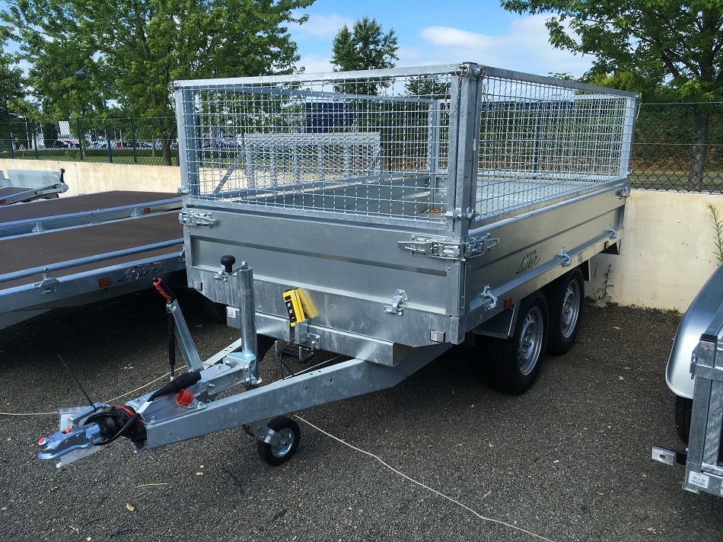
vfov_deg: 48.2
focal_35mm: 29
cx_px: 362
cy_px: 271
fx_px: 606
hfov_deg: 61.7
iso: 25
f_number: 2.2
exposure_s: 1/905
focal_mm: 4.15
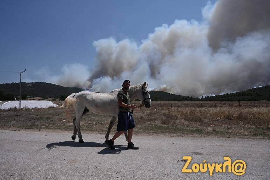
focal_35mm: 24
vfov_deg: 53.1
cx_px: 135
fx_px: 180
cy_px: 90
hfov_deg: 73.8
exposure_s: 1/400
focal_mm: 24
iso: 200
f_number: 16
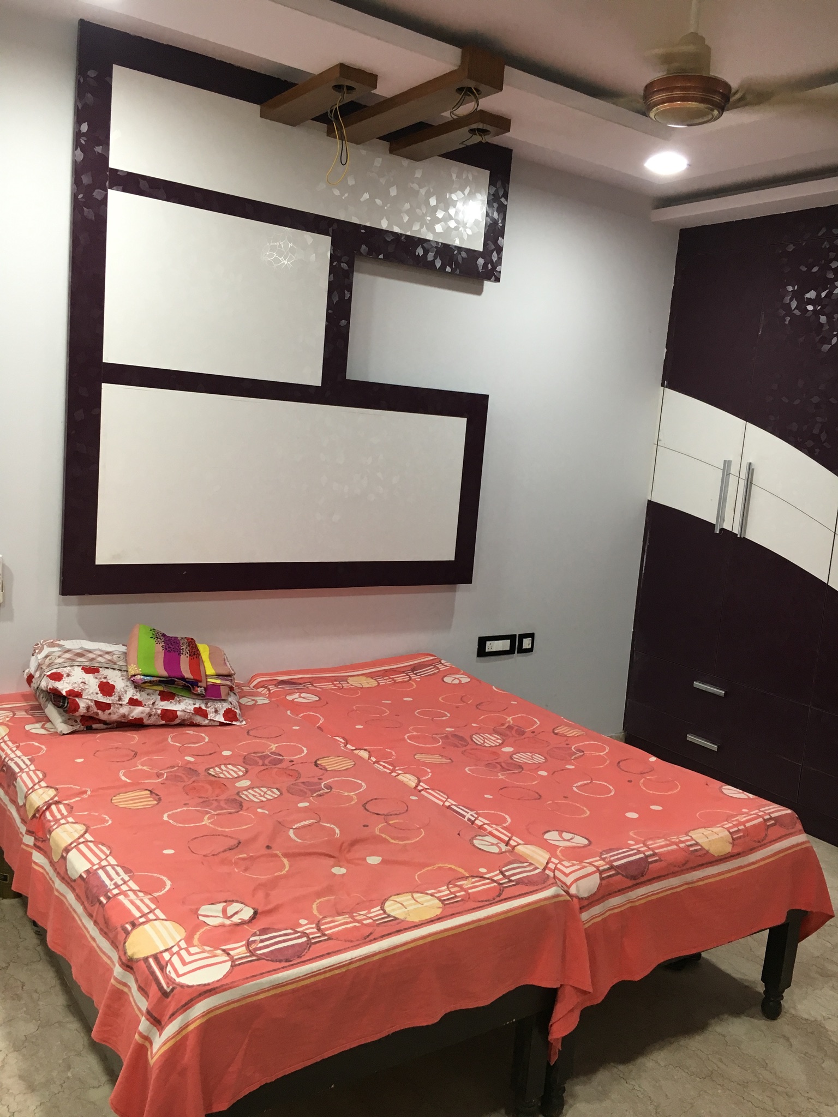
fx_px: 936
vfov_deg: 61.7
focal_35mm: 29
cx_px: 419
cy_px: 558
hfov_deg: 48.2
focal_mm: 4.15
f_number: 2.2
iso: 100
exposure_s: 1/33
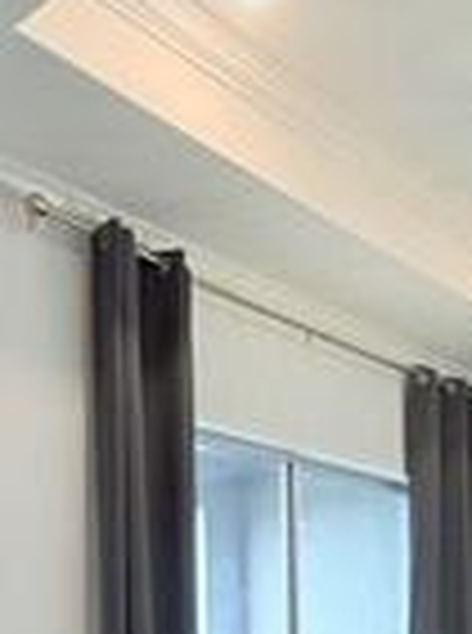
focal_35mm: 53
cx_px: 285
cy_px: 746
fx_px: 968
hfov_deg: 27.3
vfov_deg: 31.0
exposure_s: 1/120
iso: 250
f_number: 2.2
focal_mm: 2.22
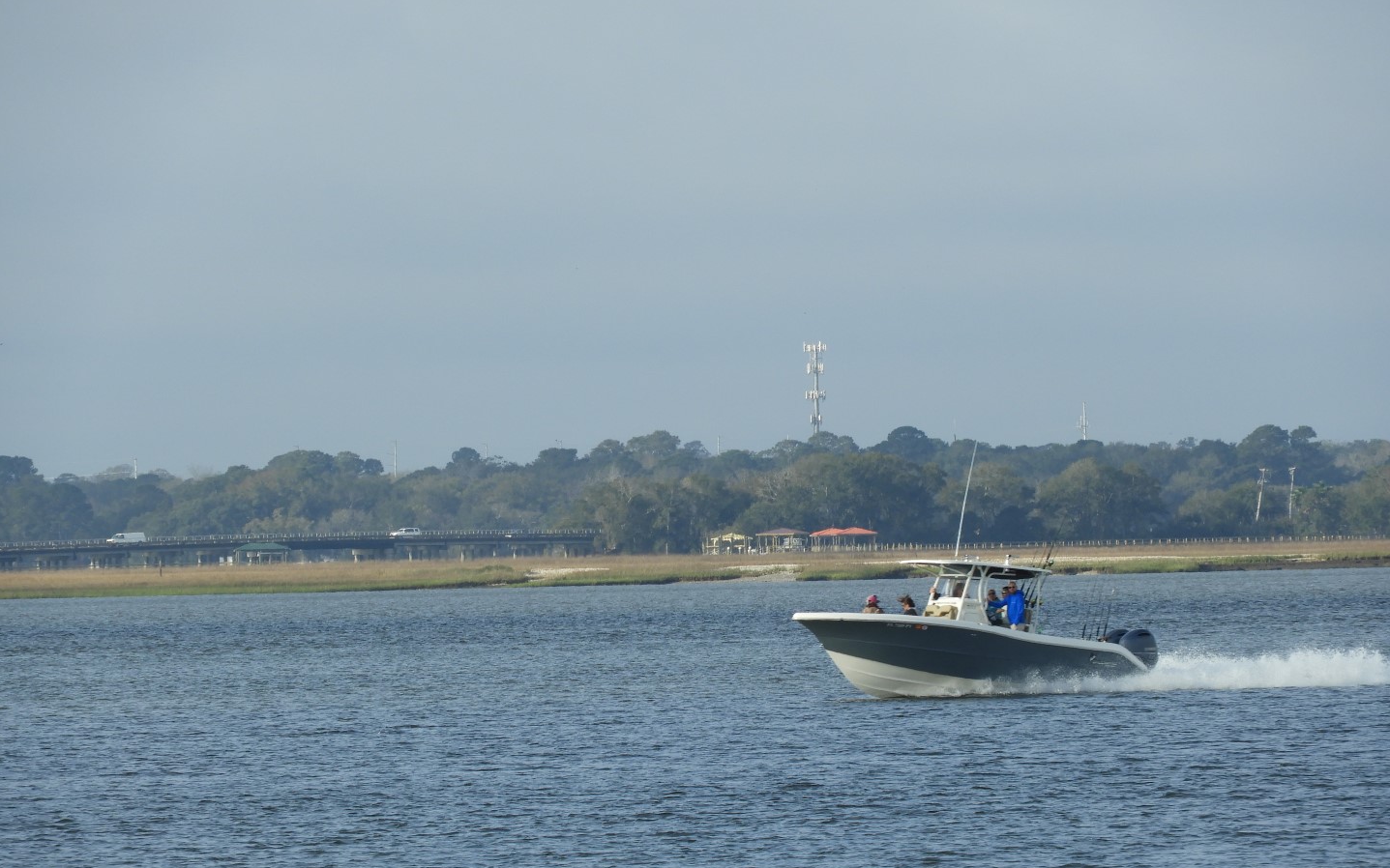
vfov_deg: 2.5
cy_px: 520
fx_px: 20115
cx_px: 695
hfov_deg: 4.0
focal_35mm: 531
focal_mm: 89.6
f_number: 5.6
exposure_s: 1/400
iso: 100
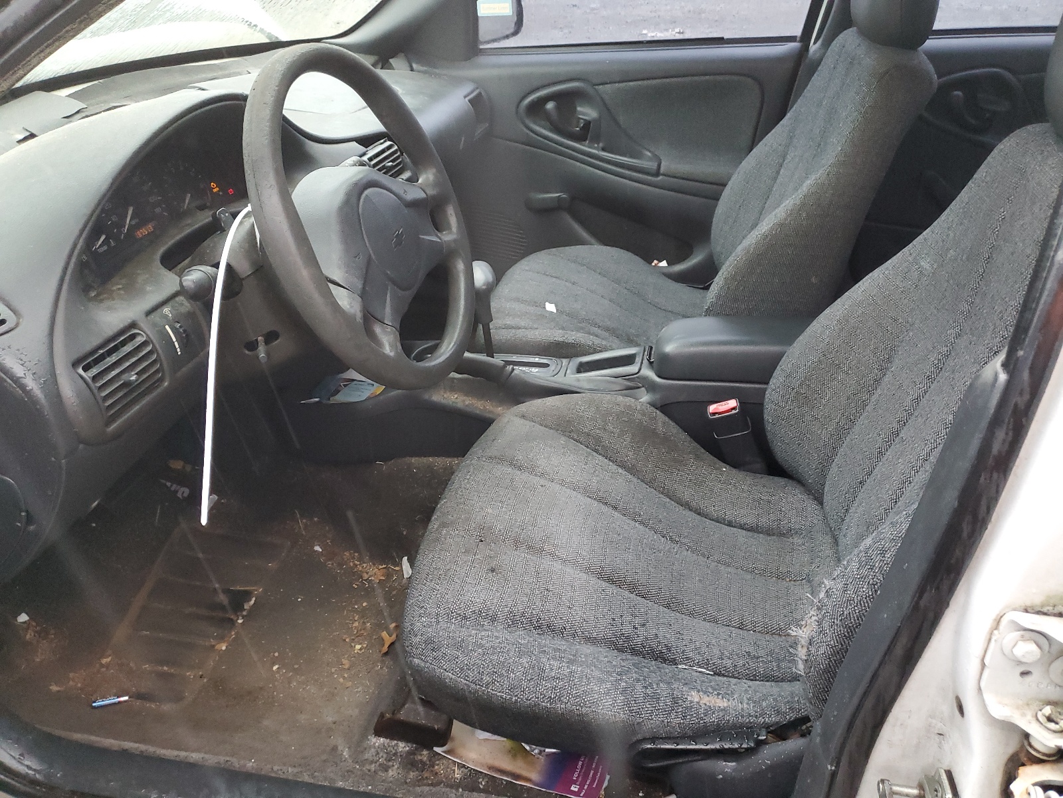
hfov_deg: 67.3
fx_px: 798
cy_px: 399
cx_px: 532
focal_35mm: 26
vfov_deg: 53.1
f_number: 1.5
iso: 304
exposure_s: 1/60.2
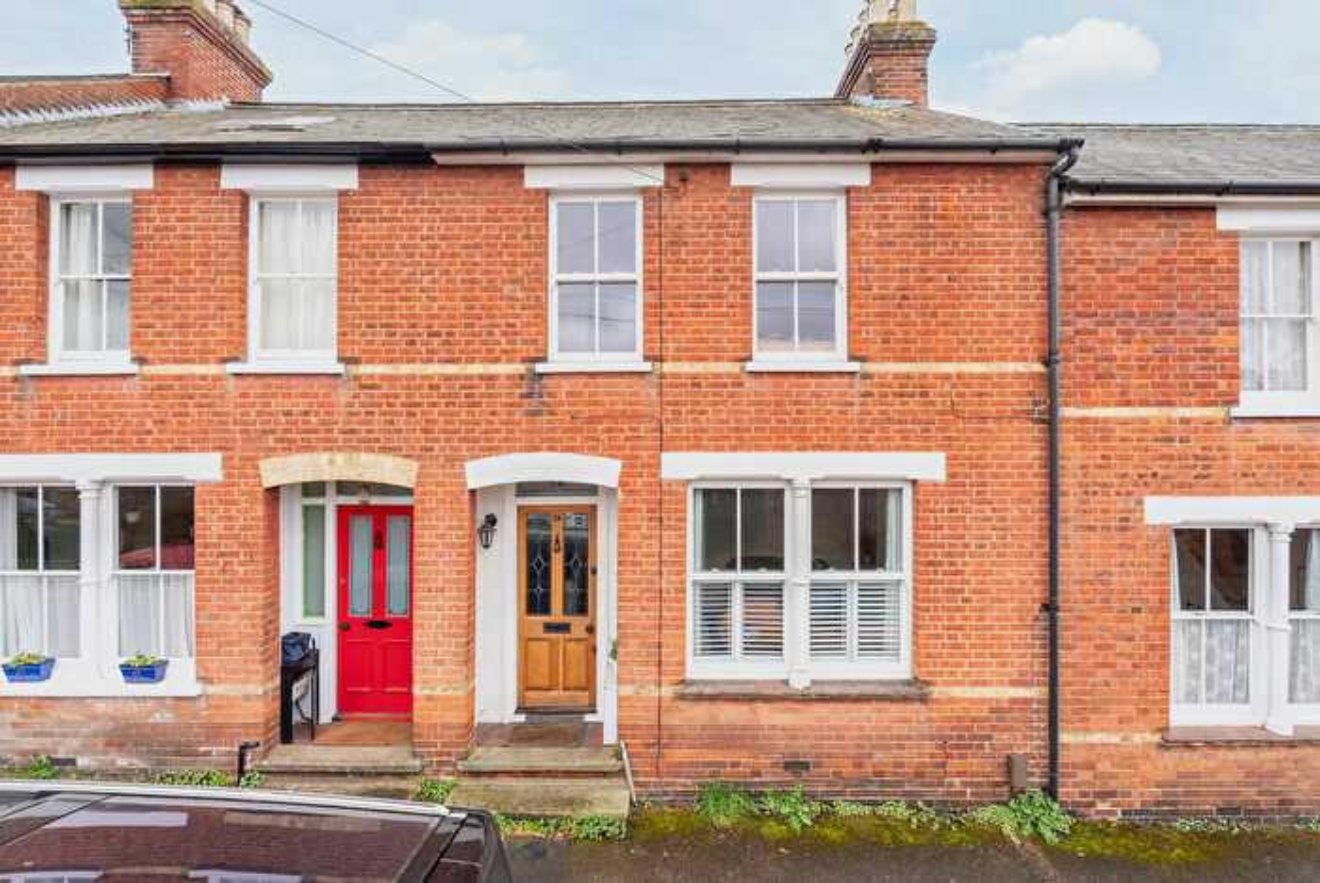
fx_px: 605
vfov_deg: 72.2
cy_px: 442
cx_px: 660
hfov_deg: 94.9
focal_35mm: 16
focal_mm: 16.5
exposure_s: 1/640
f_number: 7.1
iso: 2000
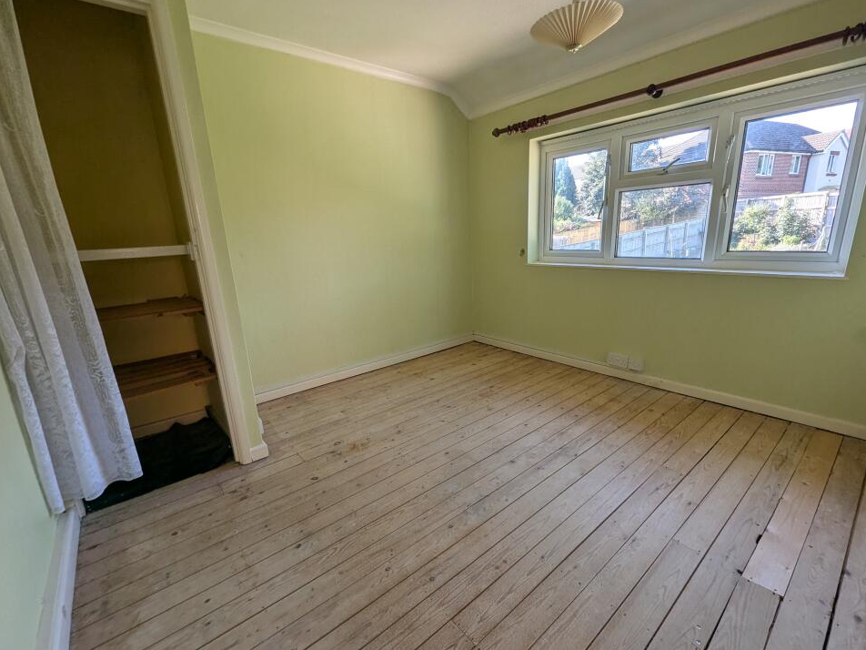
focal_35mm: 14
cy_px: 332
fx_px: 350
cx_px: 428
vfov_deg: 85.7
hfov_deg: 102.1
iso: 41
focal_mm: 1.95
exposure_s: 1/83.1
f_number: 2.2
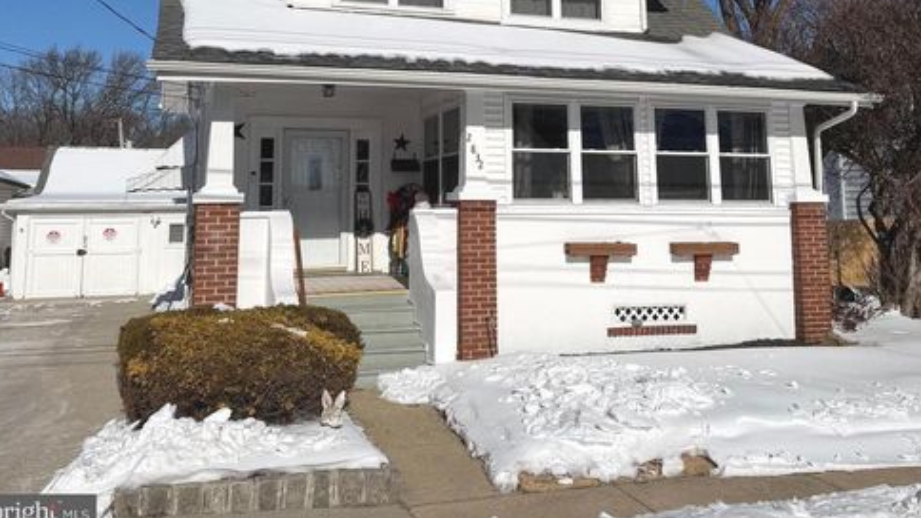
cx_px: 457
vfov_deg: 42.3
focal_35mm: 27
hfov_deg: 69.9
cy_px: 174
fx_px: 659
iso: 100
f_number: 1.78
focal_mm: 6.76
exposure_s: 1/22727
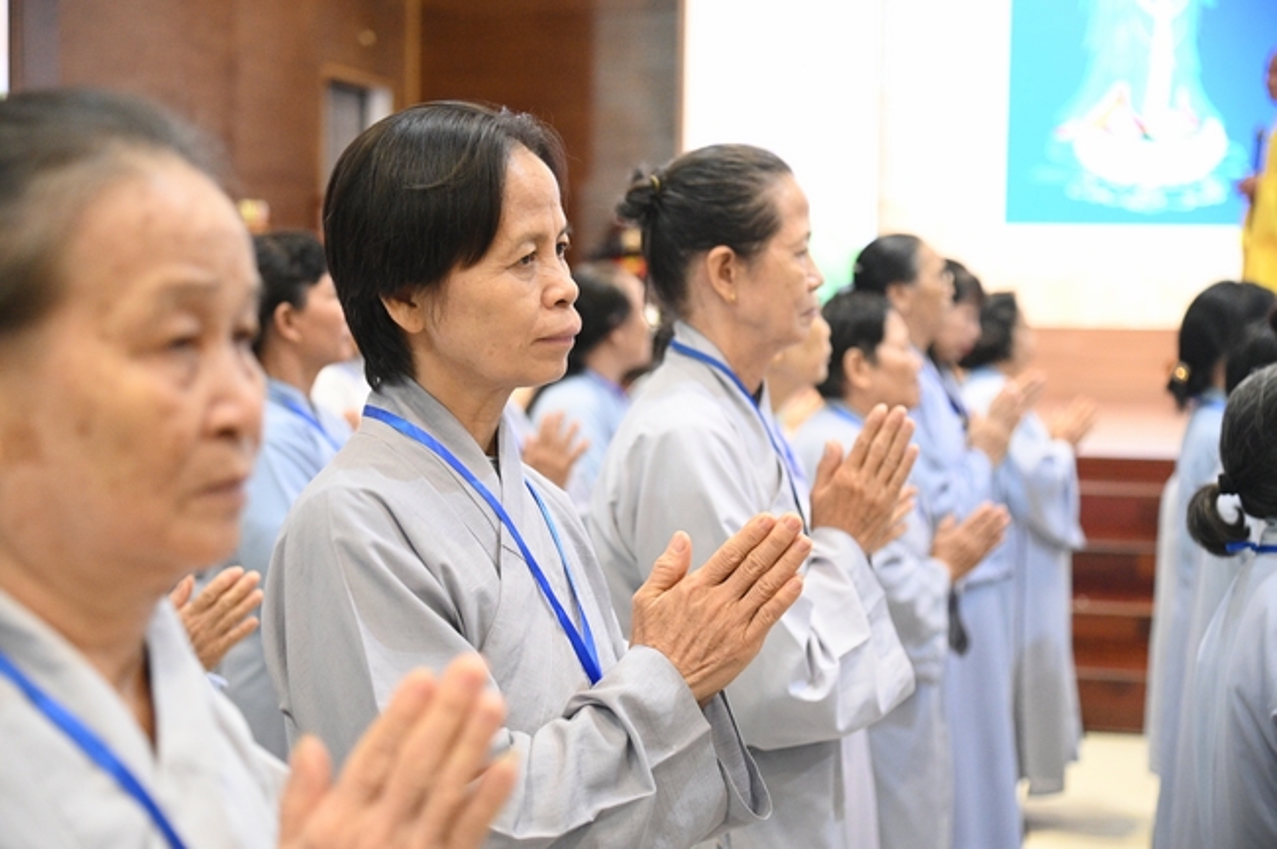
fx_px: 2303
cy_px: 424
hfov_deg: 31.0
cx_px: 638
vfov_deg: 20.9
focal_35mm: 65
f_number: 4
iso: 8000
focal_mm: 65
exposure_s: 1/250
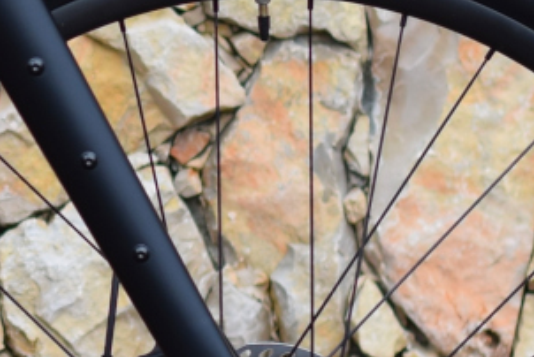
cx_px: -647
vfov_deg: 2.8
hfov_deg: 4.1
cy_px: 231
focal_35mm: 496
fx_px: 7364
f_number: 3.2
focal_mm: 50
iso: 100
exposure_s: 1/400
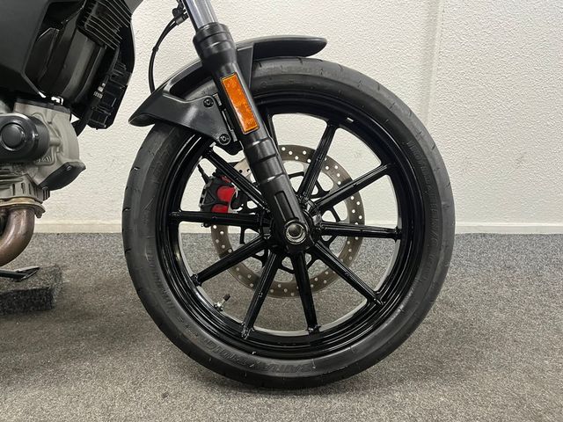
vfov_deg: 53.1
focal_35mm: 26
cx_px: 282
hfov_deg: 67.3
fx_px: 423
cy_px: 211
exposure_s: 1/50
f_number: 1.6
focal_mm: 5.1
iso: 200
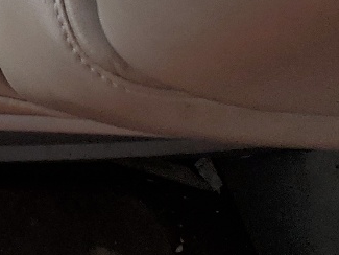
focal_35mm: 128
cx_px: -454
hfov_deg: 12.4
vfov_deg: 10.1
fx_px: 1254
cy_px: -368
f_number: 1.5
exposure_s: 1/133
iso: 50
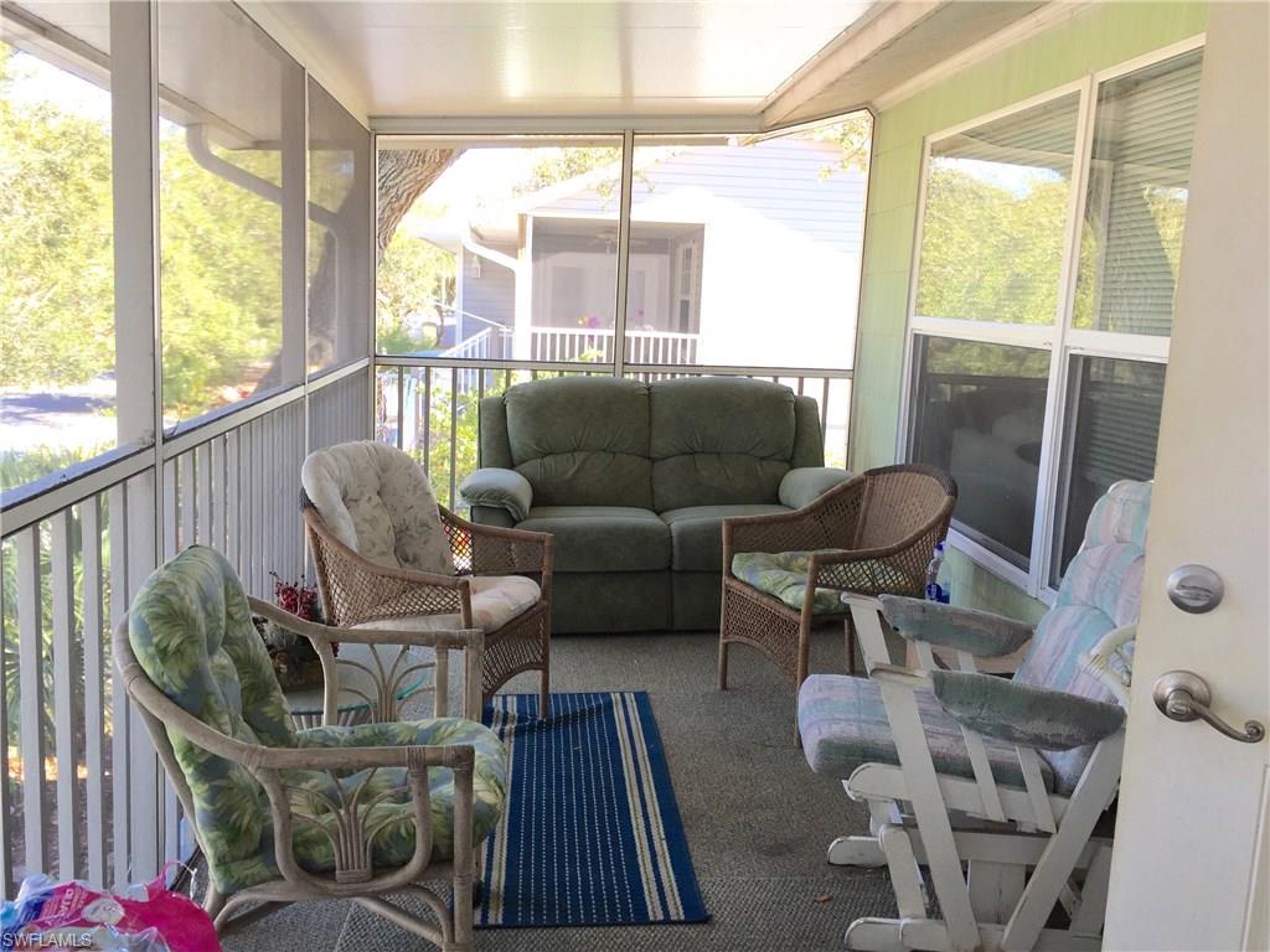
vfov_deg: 48.2
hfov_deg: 61.7
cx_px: 635
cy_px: 476
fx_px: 1064
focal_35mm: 29
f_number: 2.2
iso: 50
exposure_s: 1/120
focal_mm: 4.15
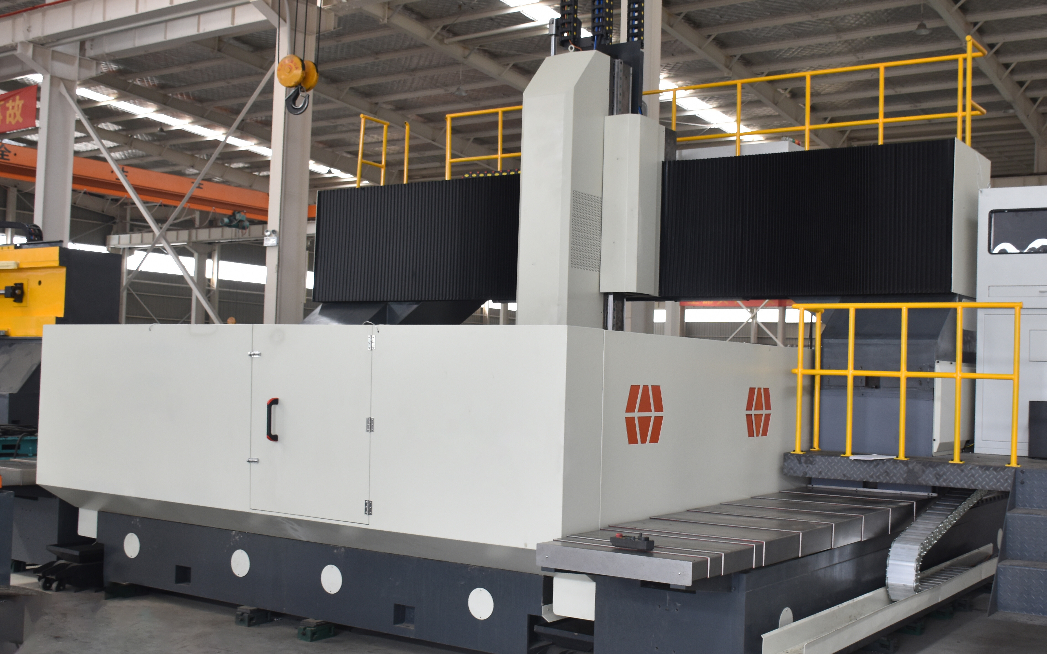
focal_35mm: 40
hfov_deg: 49.2
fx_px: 1141
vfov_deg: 32.0
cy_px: 327
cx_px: 586
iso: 400
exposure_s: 1/100
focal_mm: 20
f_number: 5
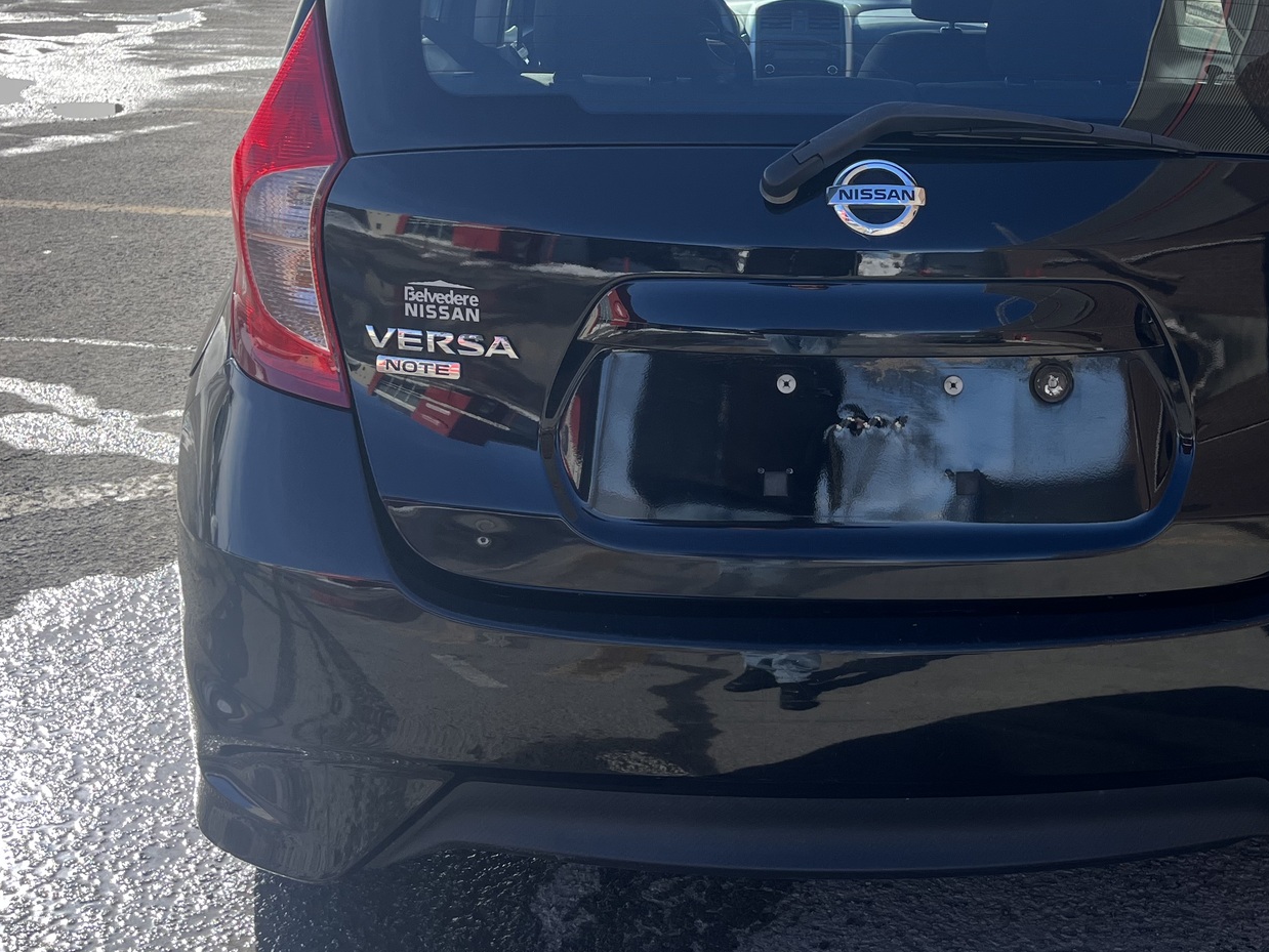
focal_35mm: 43
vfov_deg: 33.3
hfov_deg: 43.5
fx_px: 1577
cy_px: 311
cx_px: 799
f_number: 1.6
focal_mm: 5.1
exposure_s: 1/2137
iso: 50
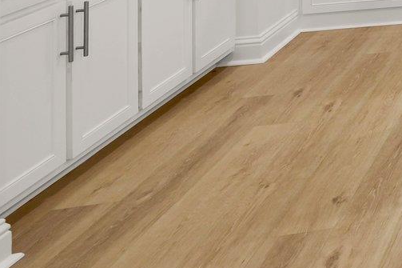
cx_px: 777
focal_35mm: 57
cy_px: -194
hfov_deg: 20.2
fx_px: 636
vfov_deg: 19.0
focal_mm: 14
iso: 200
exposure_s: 1/6
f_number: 10
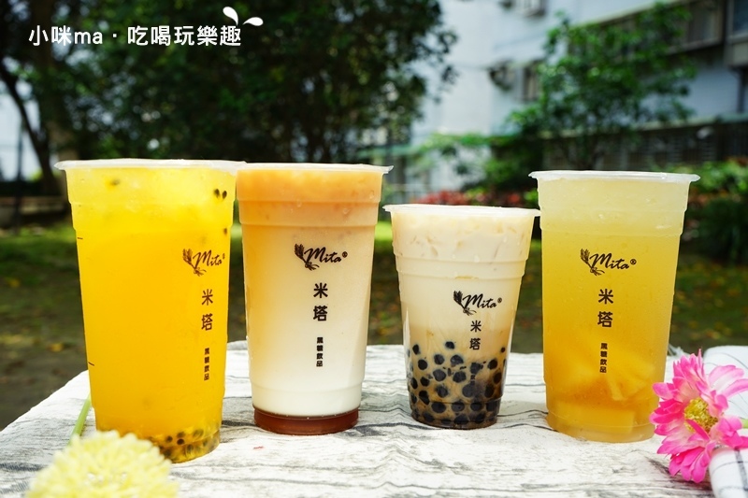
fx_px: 769
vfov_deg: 35.9
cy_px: 249
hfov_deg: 51.9
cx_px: 374
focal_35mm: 37
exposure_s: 1/100
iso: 100
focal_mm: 37
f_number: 7.1
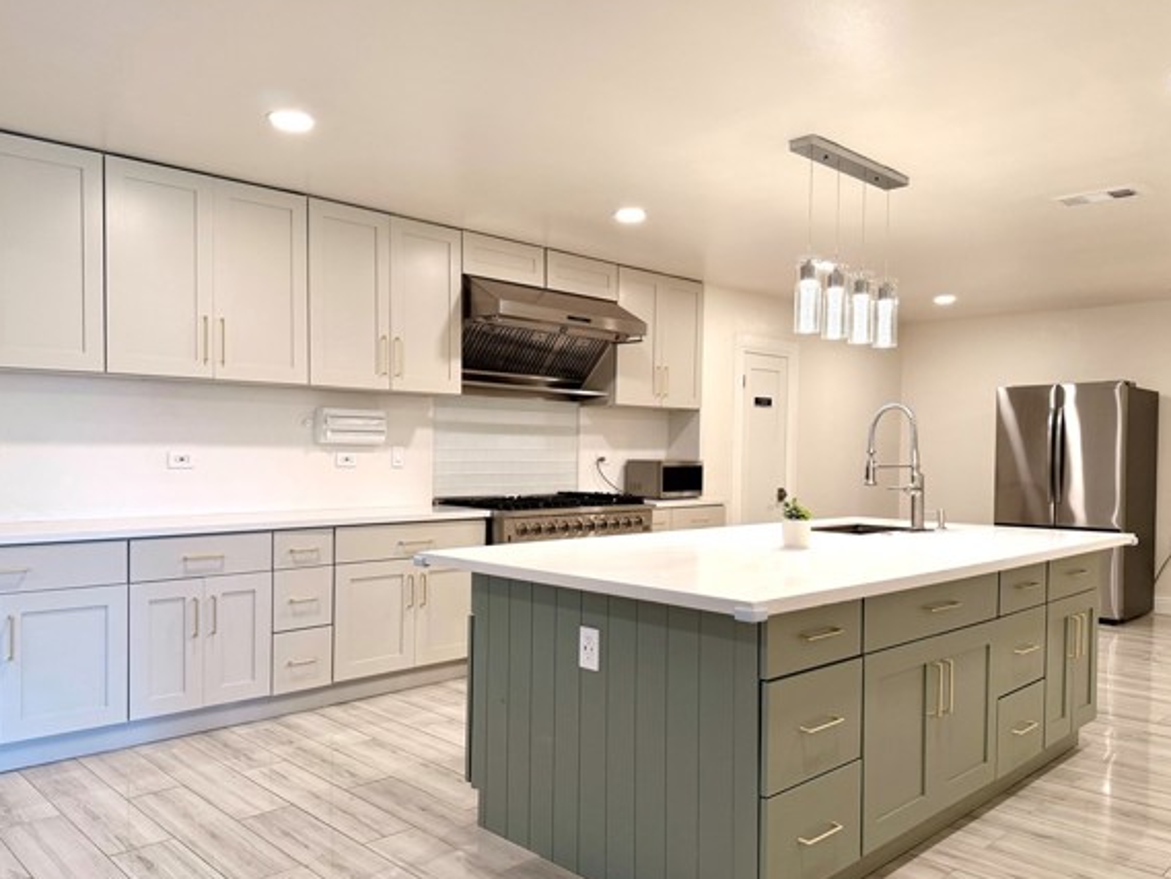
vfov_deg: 51.3
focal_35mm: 27
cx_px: 587
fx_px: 914
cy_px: 473
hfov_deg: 65.3
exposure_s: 1/121
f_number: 1.78
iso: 200
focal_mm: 6.76
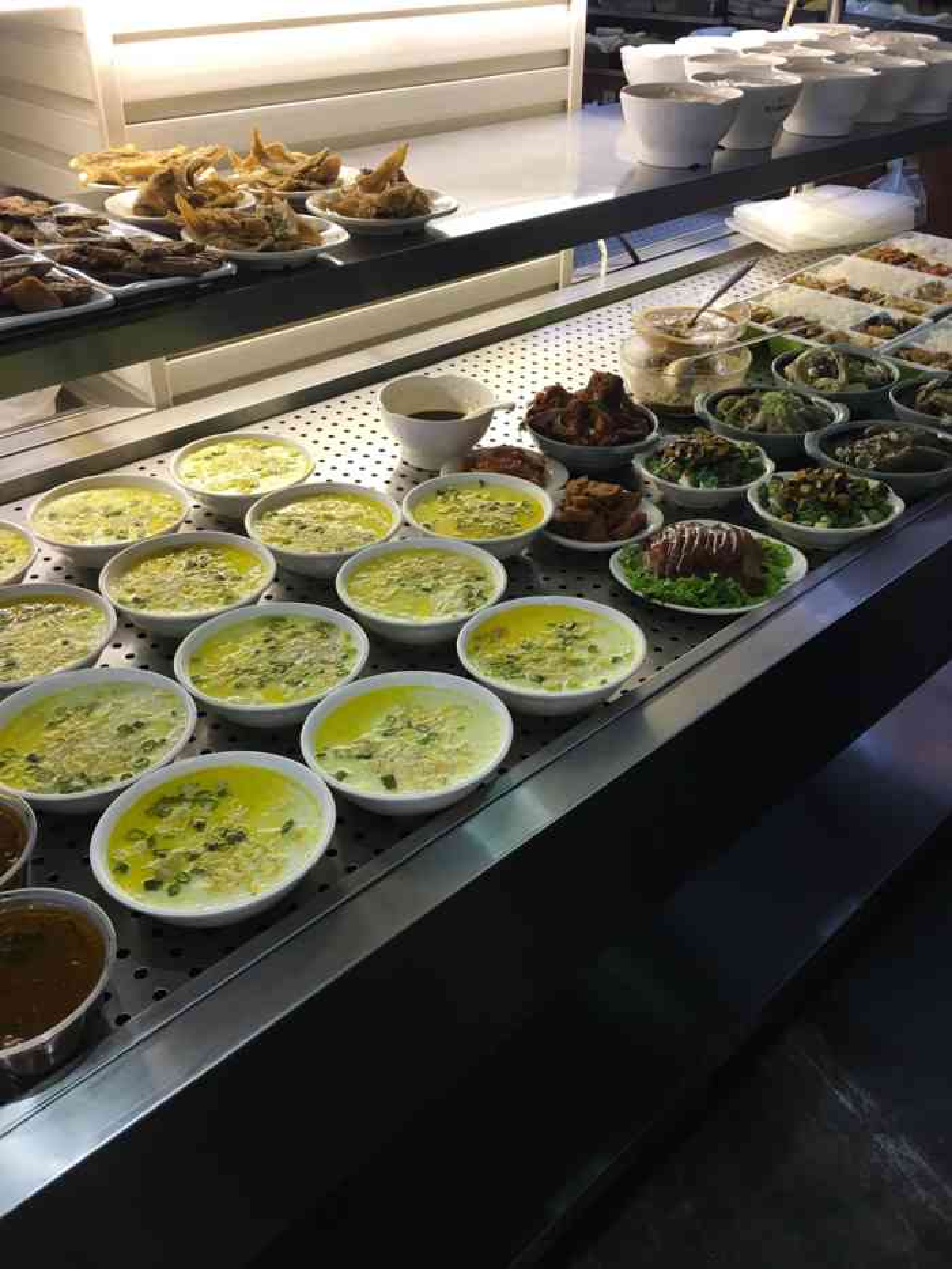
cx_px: 476
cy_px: 634
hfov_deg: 48.2
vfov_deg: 61.7
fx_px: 1063
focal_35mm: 29
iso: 40
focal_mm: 4.15
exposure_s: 1/33
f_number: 2.2
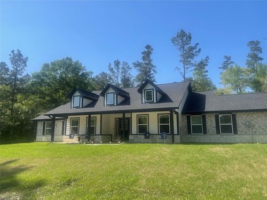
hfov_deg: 69.4
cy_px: 100
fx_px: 193
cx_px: 134
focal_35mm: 25
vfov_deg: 54.9
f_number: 1.6
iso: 32
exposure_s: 1/2433
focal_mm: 5.1
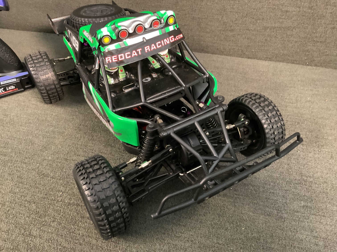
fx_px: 282
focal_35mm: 29
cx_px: 168
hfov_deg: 61.7
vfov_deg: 48.2
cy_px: 126
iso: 500
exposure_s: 1/24
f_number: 1.8
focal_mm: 3
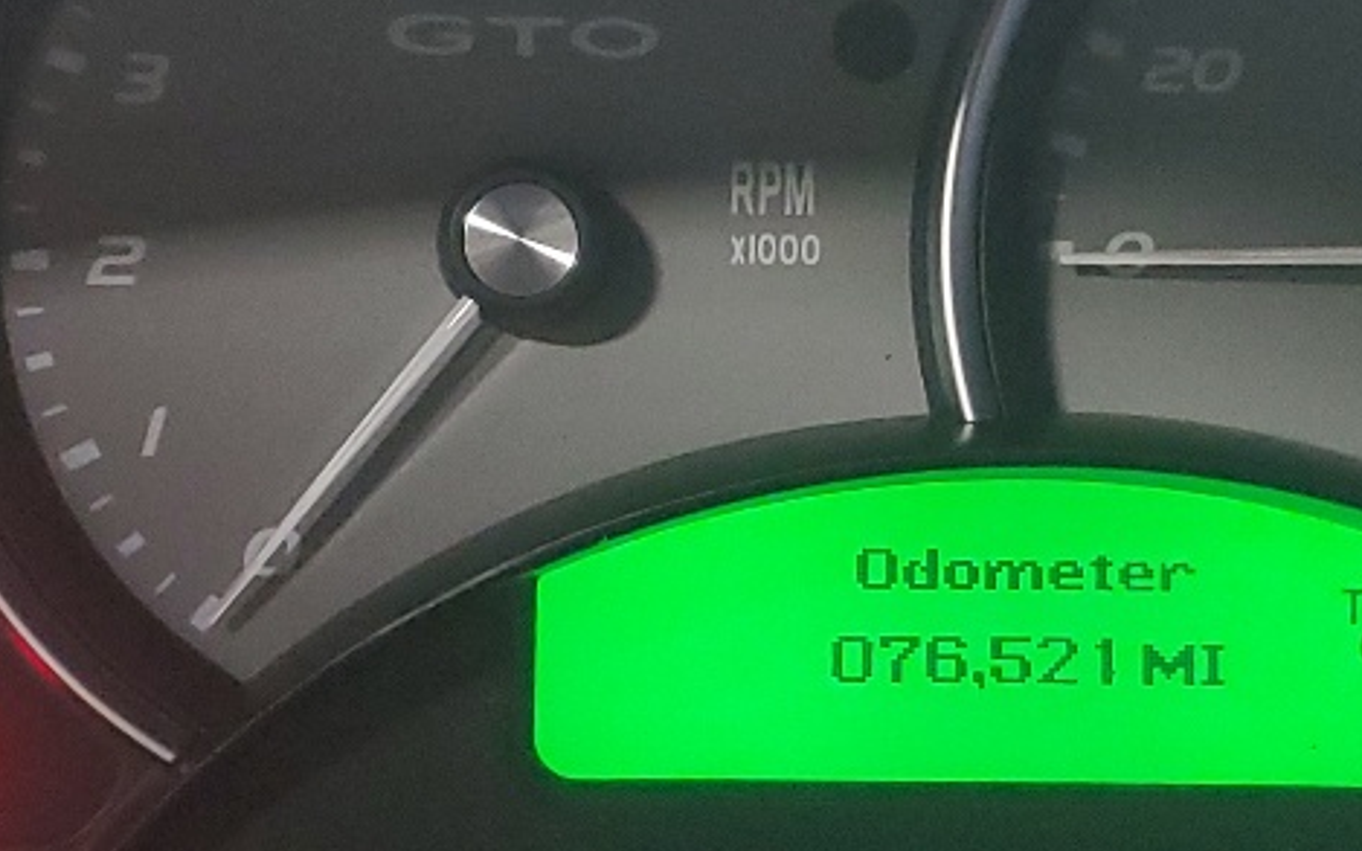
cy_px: 363
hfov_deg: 22.0
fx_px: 3489
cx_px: 880
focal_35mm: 94
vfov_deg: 13.9
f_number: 1.5
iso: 387
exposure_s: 1/15
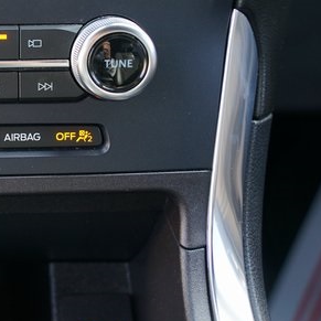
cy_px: 94
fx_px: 881
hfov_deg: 19.8
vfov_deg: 20.5
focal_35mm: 84
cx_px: -29
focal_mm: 45
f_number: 4
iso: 400
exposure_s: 1/60
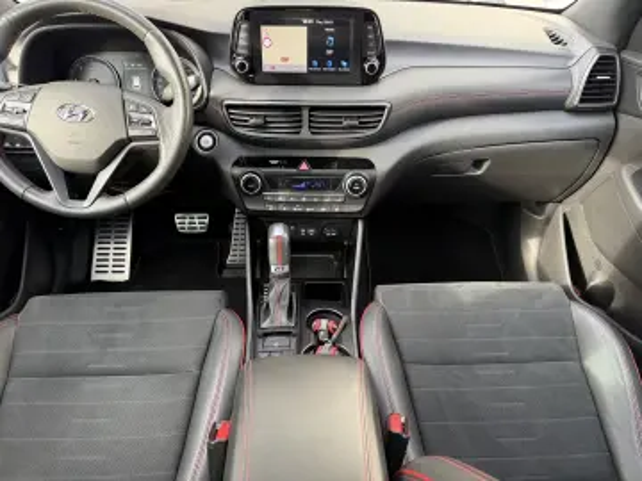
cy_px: 240
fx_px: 445
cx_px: 321
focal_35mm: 24
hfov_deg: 71.6
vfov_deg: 56.8
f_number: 1.78
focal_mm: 6.76
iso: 200
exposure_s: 1/93
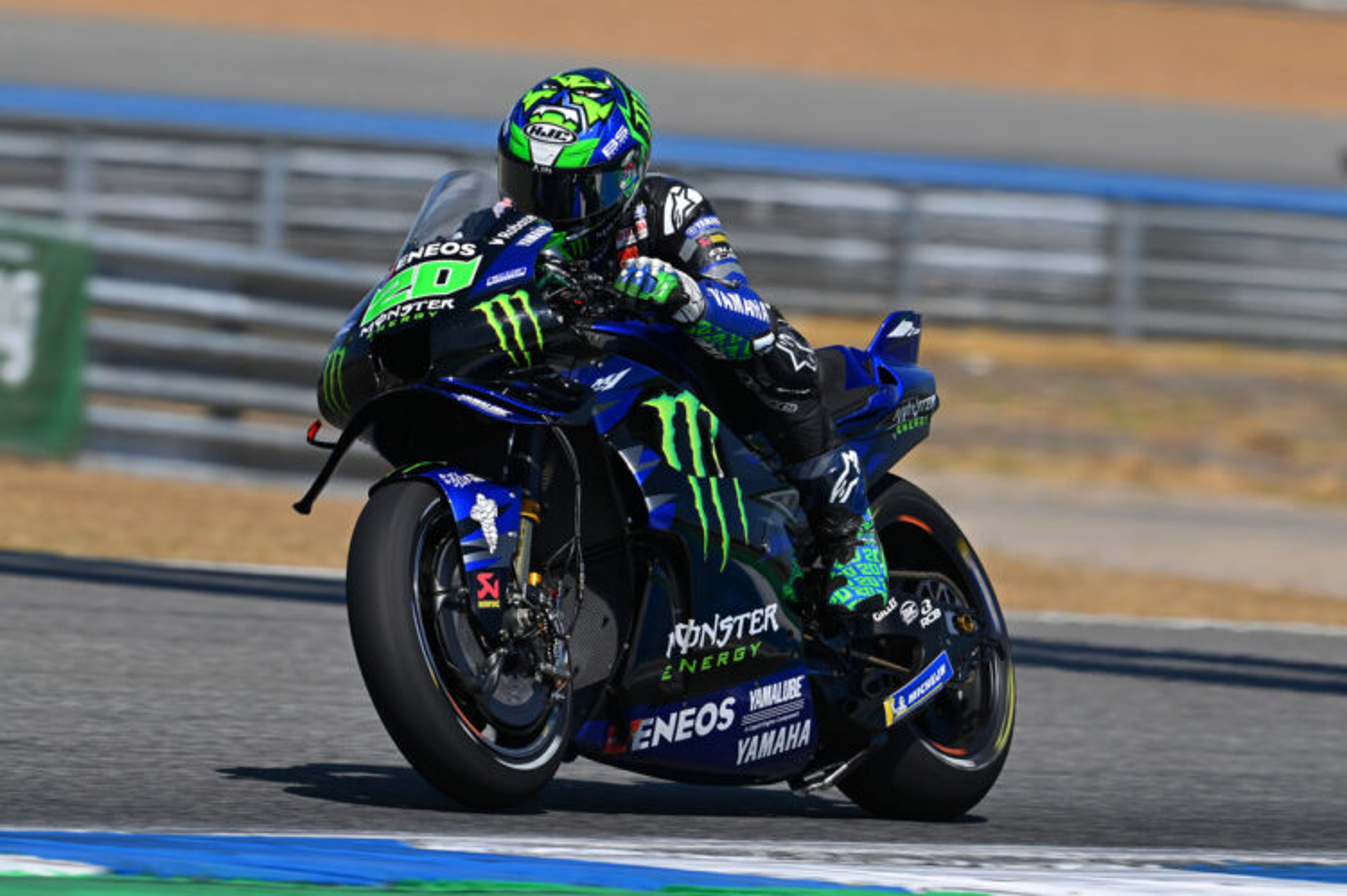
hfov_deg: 3.4
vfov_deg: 2.3
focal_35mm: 600
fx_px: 22434
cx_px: 674
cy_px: 448
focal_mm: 400
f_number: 6.3
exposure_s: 1/1000
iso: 100
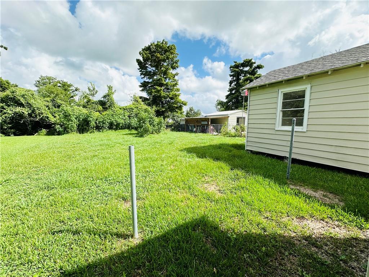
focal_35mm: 14
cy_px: 138
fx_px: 149
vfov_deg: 85.7
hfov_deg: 102.1
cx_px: 184
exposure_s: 1/1289
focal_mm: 2.22
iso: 50
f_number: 2.2
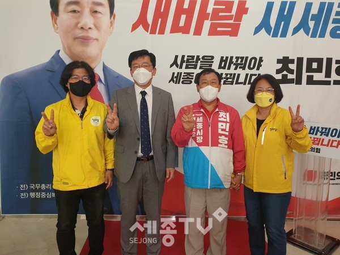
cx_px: 170
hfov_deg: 67.3
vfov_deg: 53.1
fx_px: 255
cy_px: 128
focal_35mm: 26
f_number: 2.4
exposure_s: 1/60
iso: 160
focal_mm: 4.3
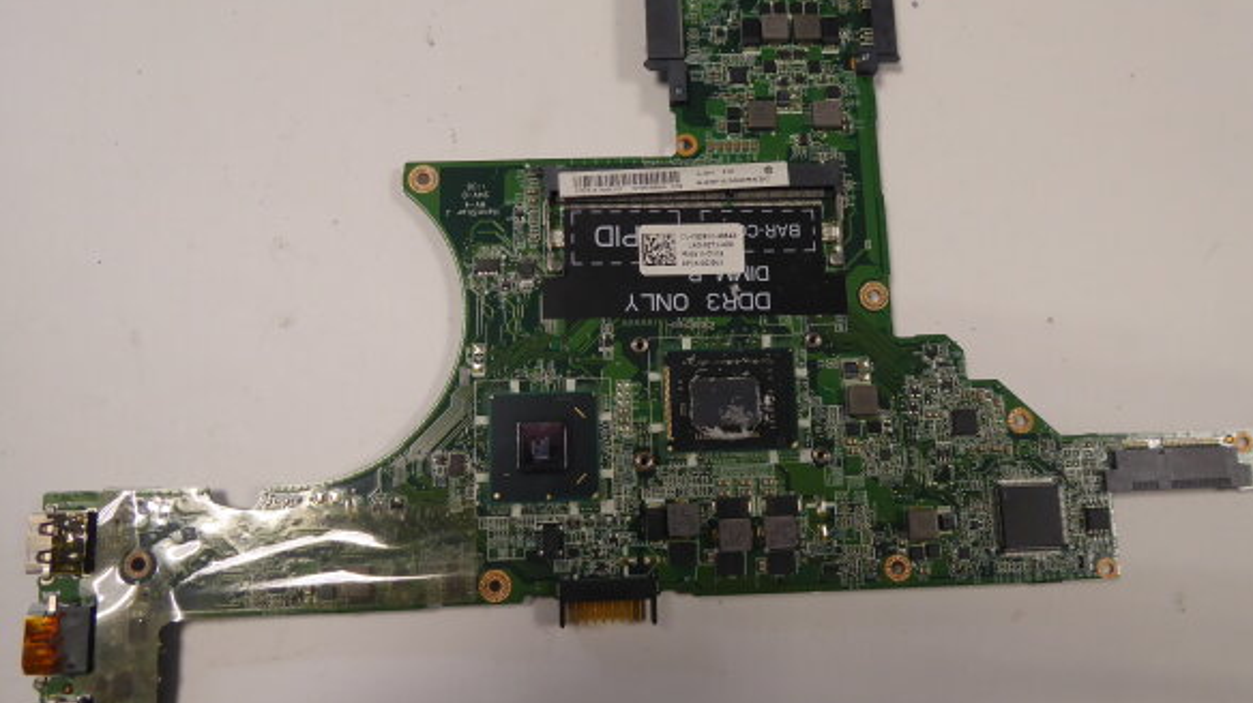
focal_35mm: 28
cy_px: 354
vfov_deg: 41.5
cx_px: 642
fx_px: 930
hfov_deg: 67.9
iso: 250
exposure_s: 1/60
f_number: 3.3
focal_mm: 4.3
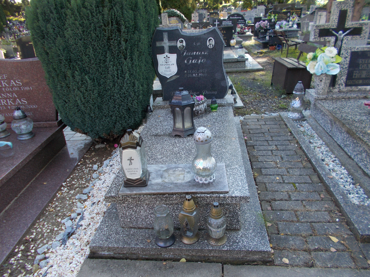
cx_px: 185
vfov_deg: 53.1
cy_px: 138
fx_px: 278
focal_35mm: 26
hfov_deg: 67.3
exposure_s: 1/80
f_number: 3.2
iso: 80
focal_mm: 4.6
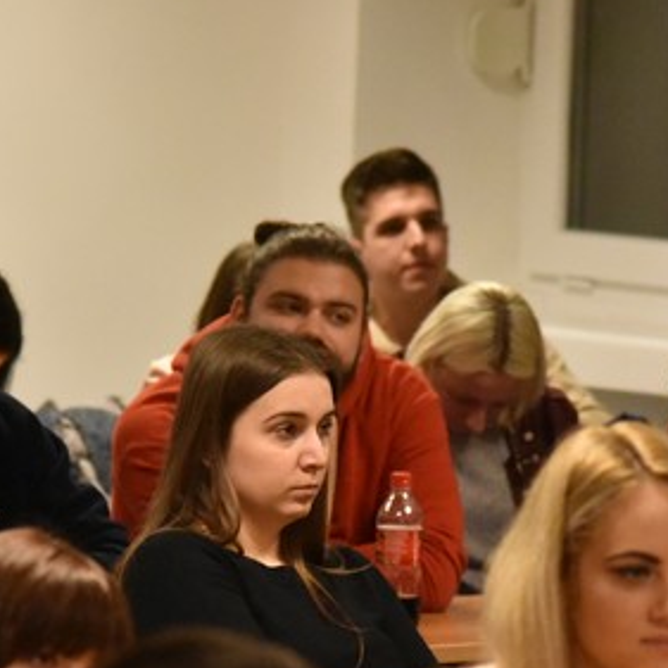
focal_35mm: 298
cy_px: 434
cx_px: 245
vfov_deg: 5.9
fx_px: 6506
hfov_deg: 5.9
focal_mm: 120
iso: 10000
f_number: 4
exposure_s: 1/500
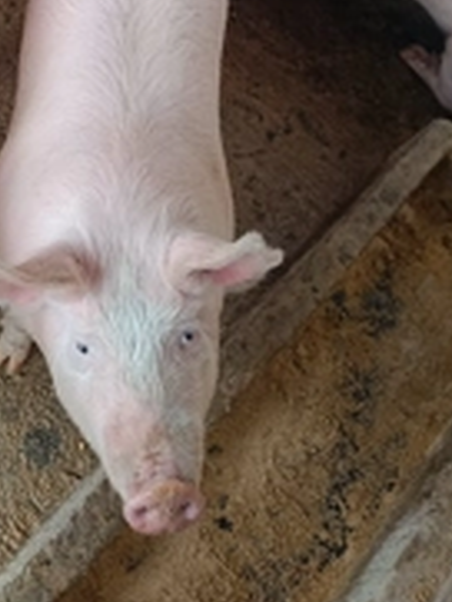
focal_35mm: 53
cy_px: 27
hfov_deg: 26.4
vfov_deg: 33.6
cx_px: 20
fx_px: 922
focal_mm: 5.59
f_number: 1.88
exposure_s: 1/101
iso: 225
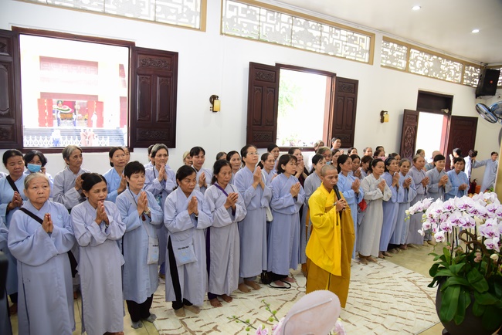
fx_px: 335
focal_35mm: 24
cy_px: 168
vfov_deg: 53.2
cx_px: 251
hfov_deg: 73.7
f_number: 4
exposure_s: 1/40
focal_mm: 24
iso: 1000
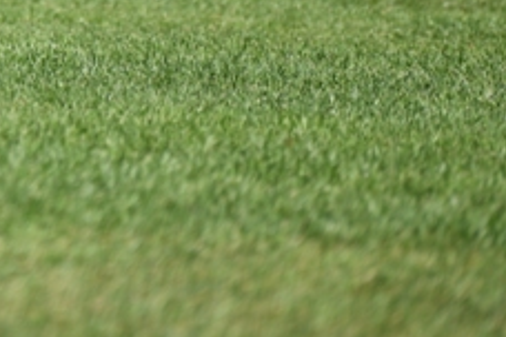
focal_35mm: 877
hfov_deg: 2.3
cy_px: -366
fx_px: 12326
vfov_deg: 1.6
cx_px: -441
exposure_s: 1/1500
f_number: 2.8
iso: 100
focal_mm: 200
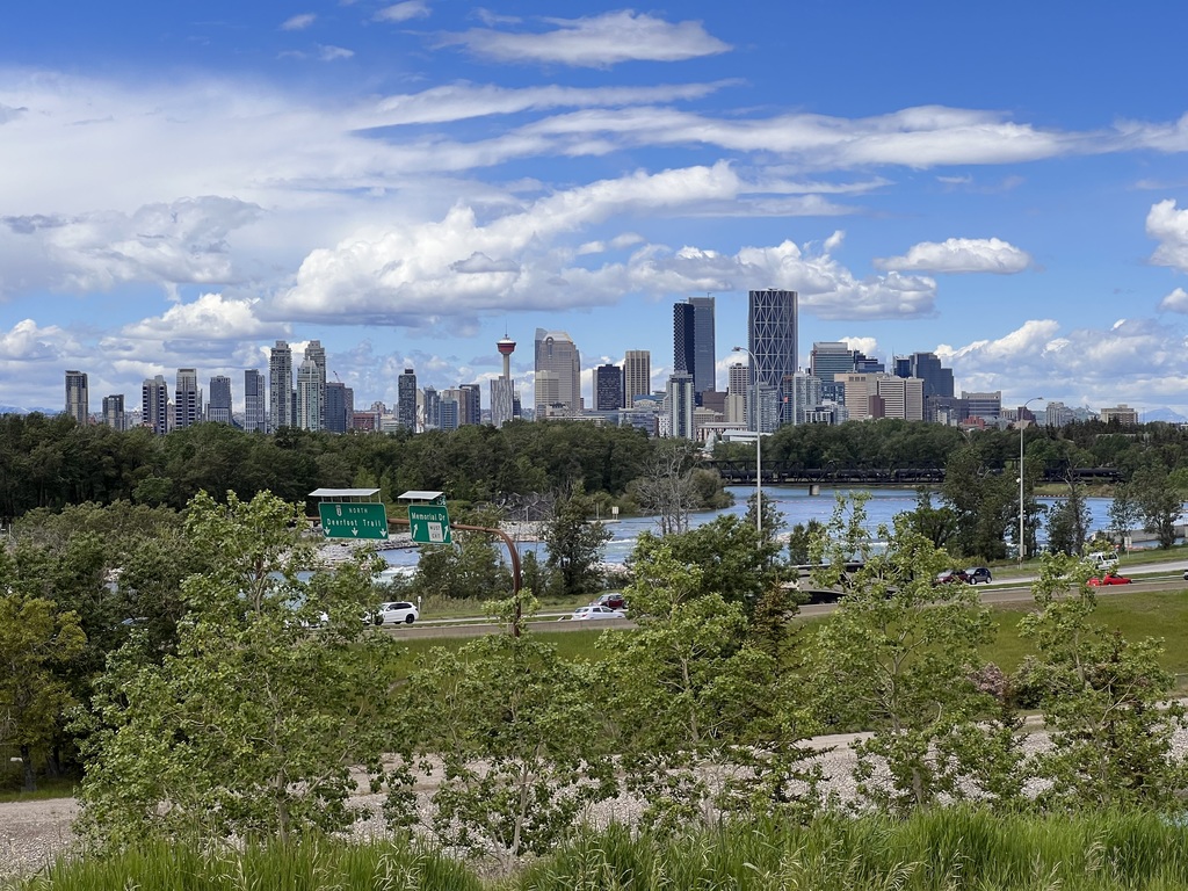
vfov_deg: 19.1
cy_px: 446
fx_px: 2643
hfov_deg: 25.3
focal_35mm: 77
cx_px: 594
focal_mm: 9
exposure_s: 1/1309
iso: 32
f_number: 2.8
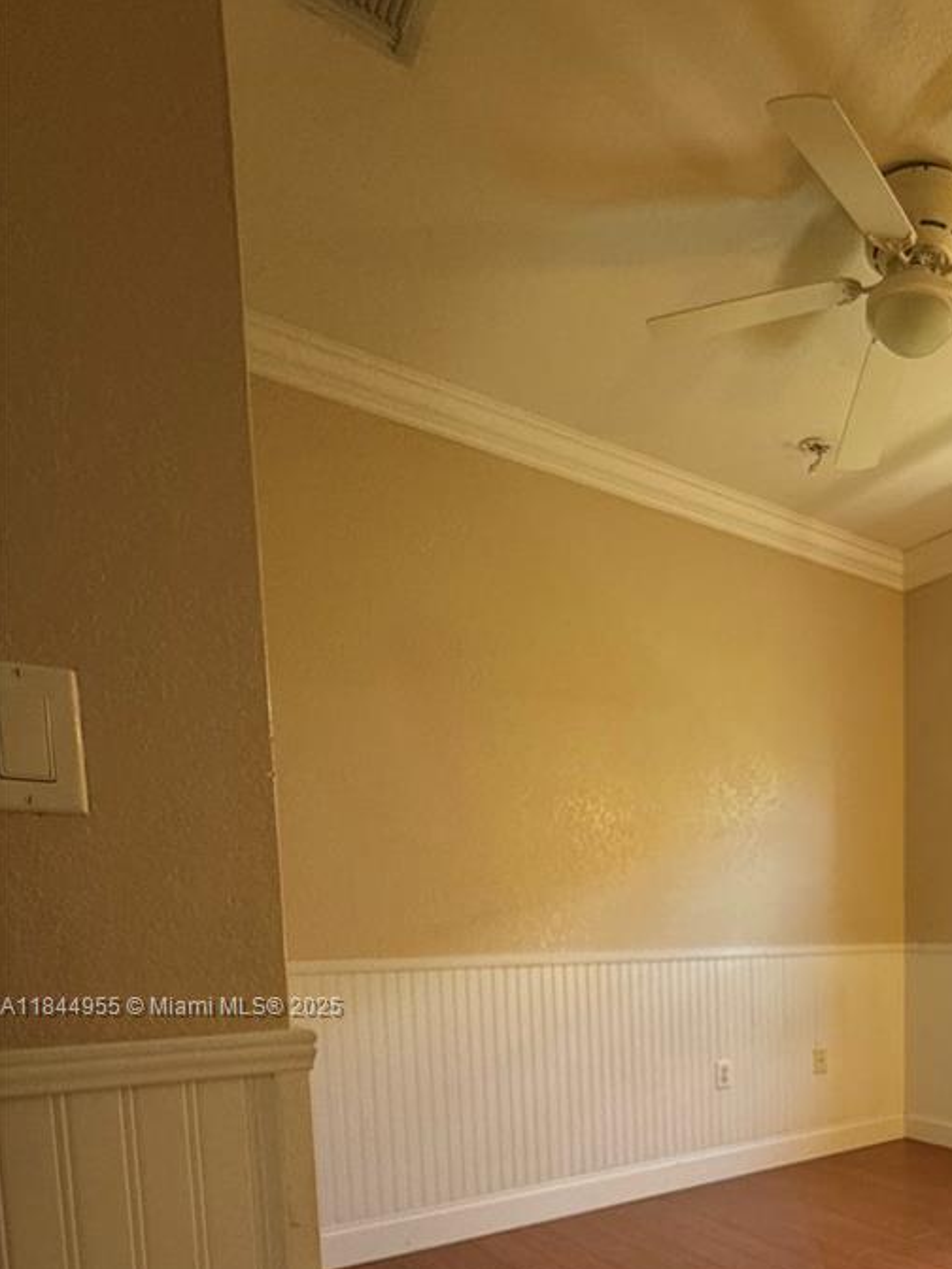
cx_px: 846
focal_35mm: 25
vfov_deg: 63.6
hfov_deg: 49.3
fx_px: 917
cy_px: 1008
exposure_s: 1/99
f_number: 2.2
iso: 200
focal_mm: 2.22
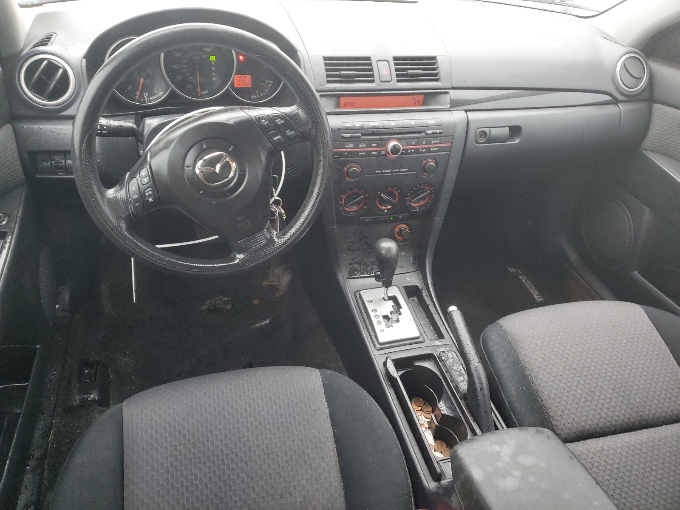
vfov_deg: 53.1
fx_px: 511
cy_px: 255
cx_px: 340
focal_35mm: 26
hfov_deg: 67.3
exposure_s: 1/60.2
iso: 132
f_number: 1.5
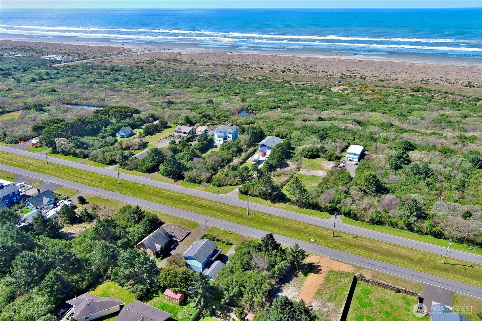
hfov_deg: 63.7
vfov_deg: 45.0
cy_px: 160
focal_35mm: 29
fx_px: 388
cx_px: 241
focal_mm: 10.57
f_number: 2.8
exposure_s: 1/851
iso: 100
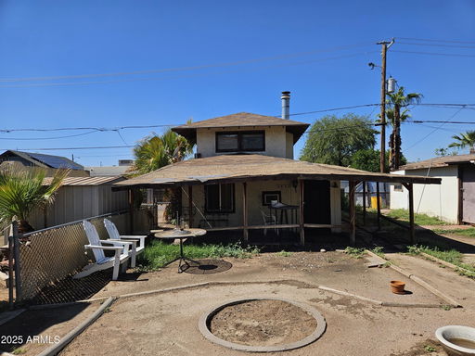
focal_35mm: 23
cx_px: 238
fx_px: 316
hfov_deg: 73.9
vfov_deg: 58.9
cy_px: 178
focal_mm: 5.4
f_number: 1.8
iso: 25
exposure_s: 1/1967
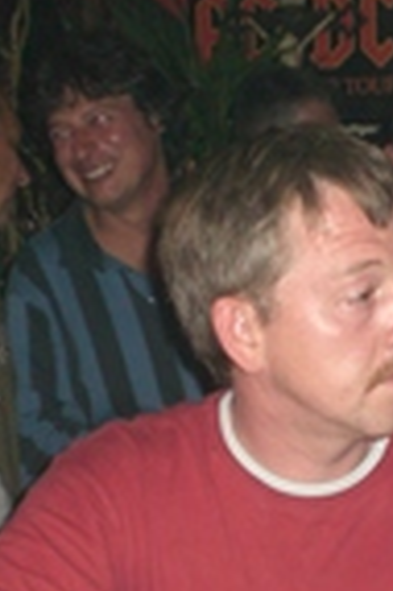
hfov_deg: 14.0
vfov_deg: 20.7
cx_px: 339
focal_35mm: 97
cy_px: 508
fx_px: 1592
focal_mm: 6.3
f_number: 3.1
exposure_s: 1/60
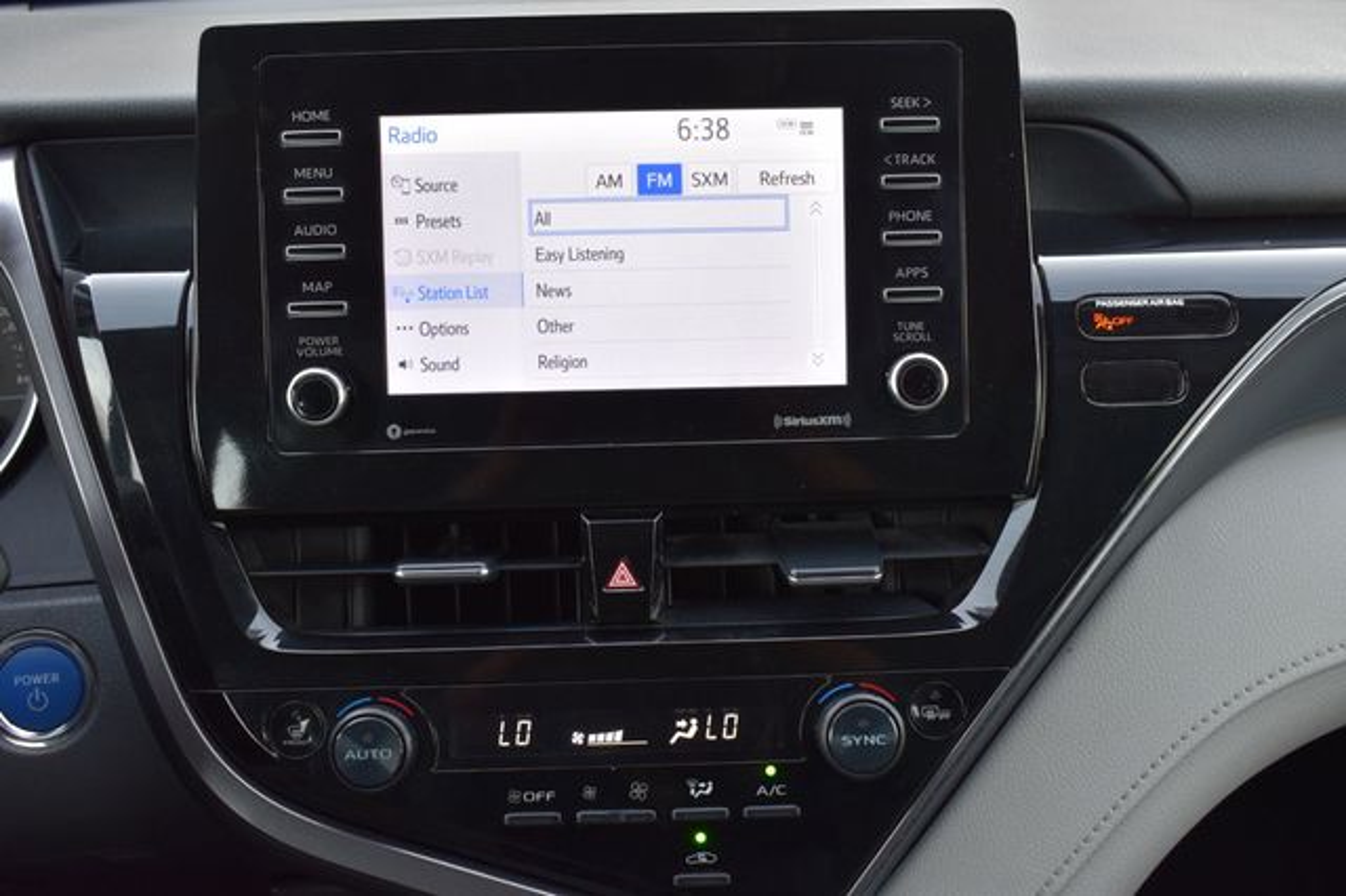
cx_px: 673
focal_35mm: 38
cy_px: 448
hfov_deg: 51.3
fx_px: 1401
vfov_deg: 35.5
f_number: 7.1
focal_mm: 25
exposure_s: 1/30
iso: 400
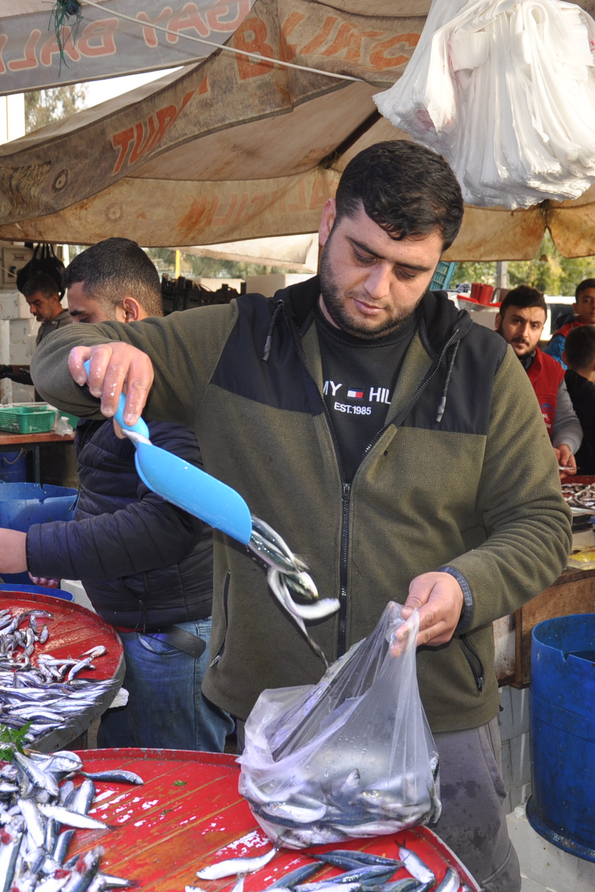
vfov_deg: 41.3
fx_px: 1184
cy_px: 446
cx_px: 301
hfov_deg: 28.2
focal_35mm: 48
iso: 220
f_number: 3.8
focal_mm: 21
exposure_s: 1/200
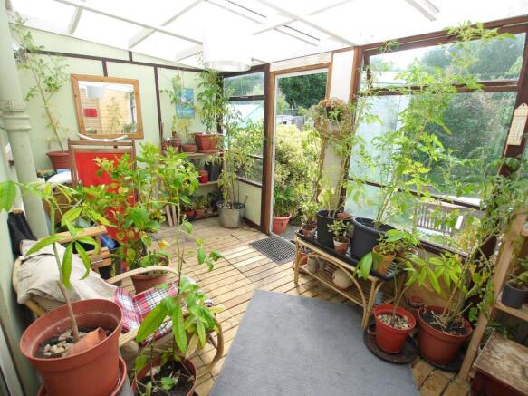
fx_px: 274
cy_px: 198
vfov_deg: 71.6
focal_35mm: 18
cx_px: 264
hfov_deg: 87.8
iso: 100
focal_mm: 9
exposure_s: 1/125
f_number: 4.5
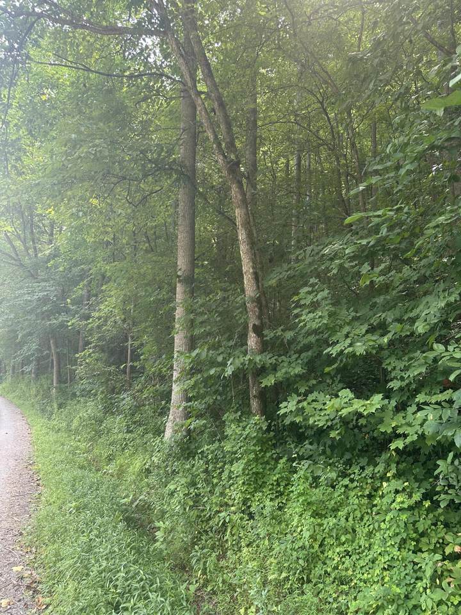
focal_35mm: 24
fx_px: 426
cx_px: 230
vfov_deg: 71.6
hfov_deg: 56.8
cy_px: 308
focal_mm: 6.86
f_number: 1.78
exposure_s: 1/137
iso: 80
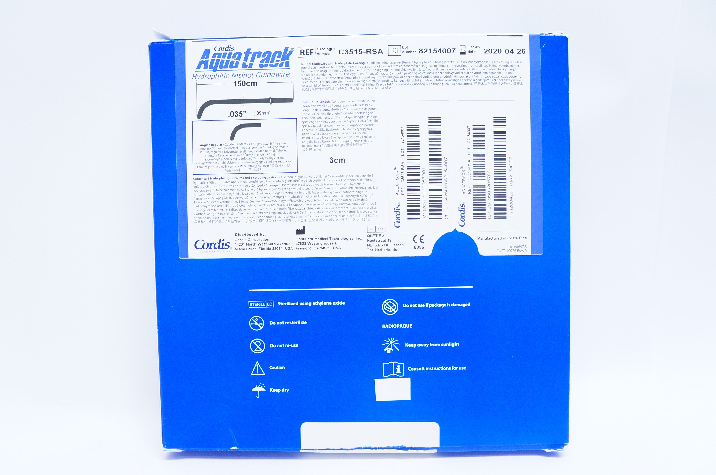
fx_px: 596
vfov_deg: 43.5
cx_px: 358
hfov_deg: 62.0
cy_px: 238
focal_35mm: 30
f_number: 4.5
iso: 1600
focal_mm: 20
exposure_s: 1/100
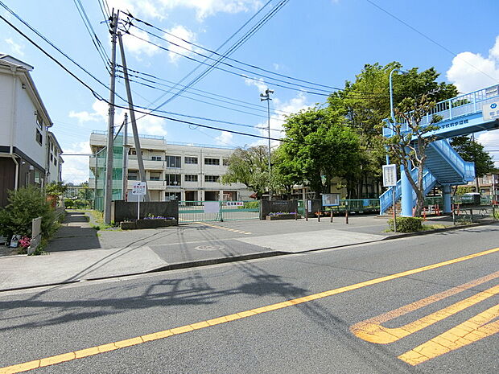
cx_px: 250
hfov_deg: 84.7
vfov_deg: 68.7
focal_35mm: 19
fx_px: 274
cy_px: 187
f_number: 6.9
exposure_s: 1/200
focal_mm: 4.06
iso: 80
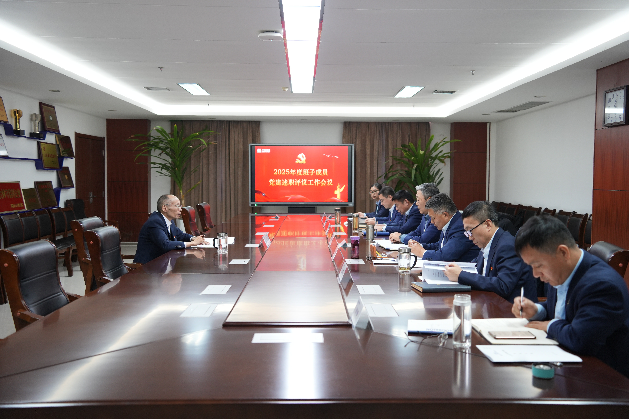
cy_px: 210
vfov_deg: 37.9
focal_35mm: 35
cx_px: 314
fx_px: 611
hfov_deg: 54.4
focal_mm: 35
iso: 800
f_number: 3.2
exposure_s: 1/40
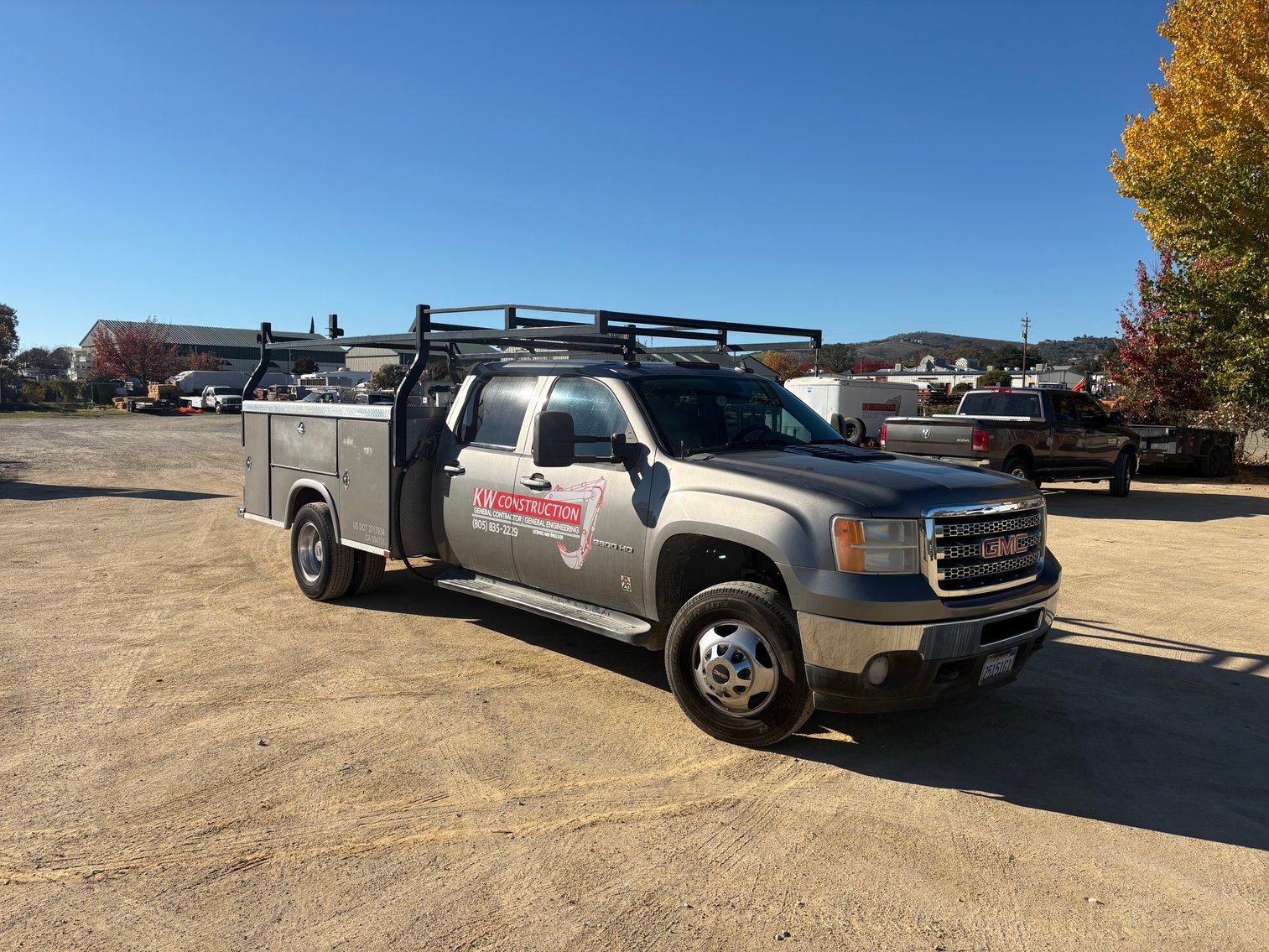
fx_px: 953
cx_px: 634
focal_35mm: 26
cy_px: 476
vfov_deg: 53.1
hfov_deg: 67.3
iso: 50
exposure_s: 1/3831
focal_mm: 5.96
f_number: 1.6
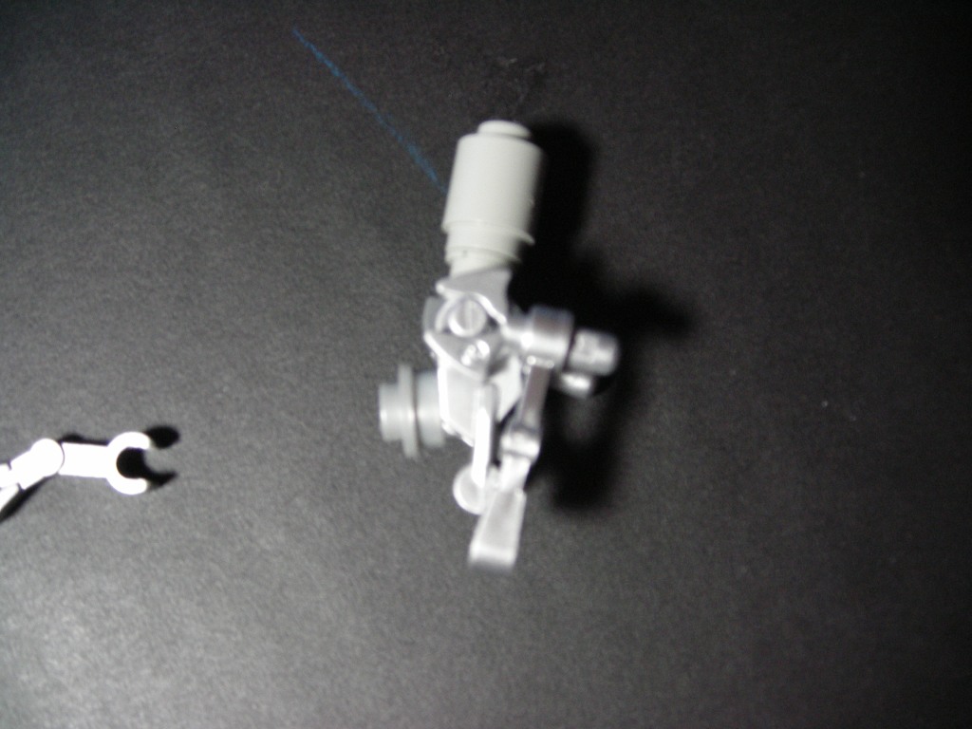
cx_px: 486
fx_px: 1067
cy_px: 364
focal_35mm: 38
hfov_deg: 49.0
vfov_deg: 37.7
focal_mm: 6.3
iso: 200
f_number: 3.2
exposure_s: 1/24.1
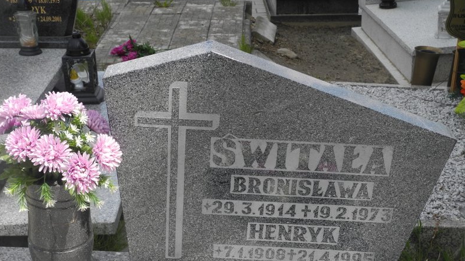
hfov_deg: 34.4
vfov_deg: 19.7
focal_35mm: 61
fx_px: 752
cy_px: 155
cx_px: 231
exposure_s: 1/800
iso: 100
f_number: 3.5
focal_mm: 11.8
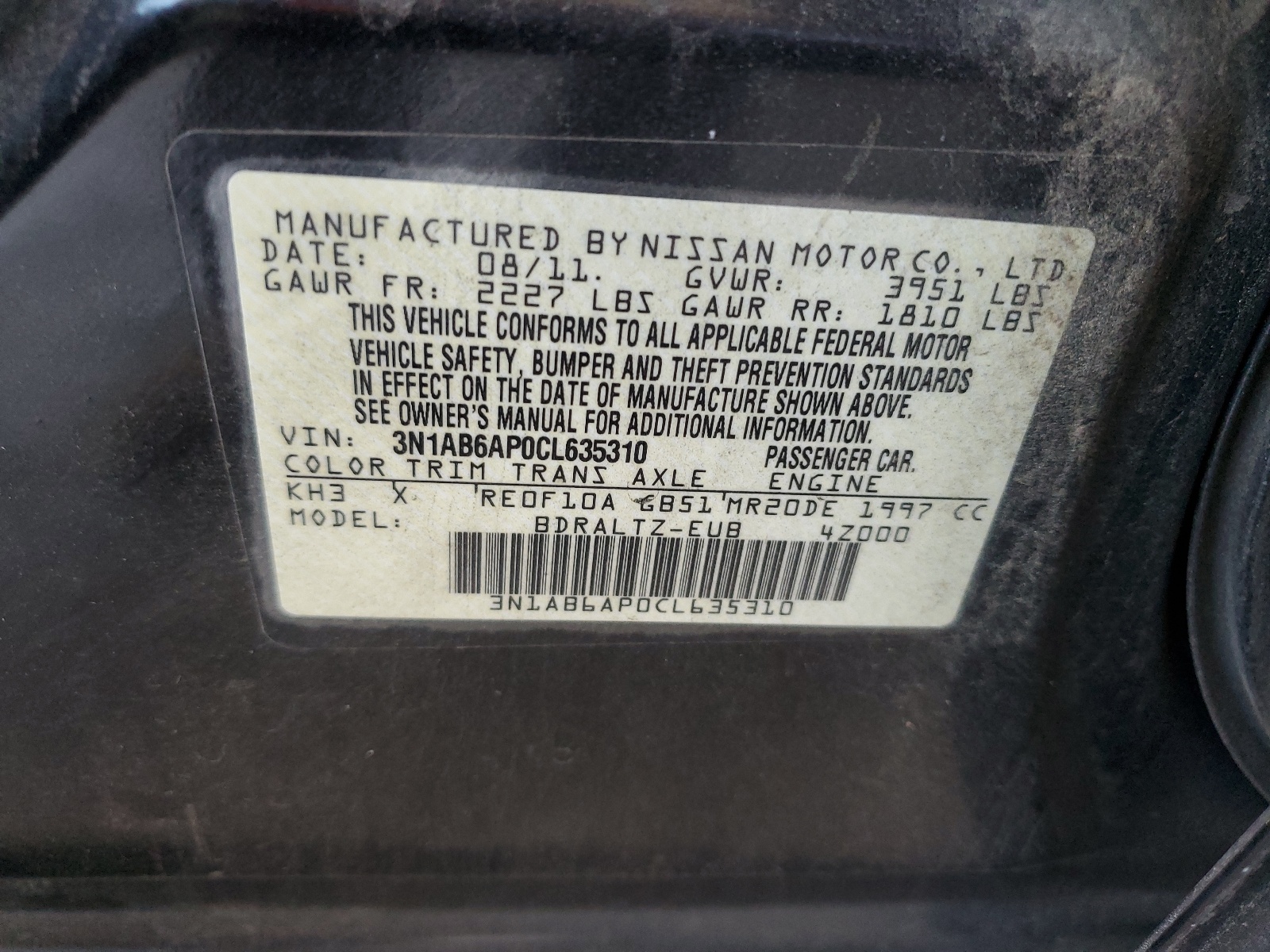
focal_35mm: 26
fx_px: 954
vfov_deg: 53.1
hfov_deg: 67.3
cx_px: 635
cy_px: 476
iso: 156
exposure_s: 1/60.2
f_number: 1.5
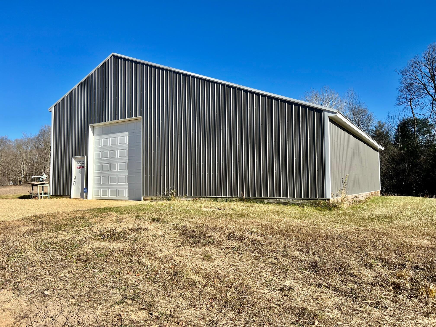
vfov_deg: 53.1
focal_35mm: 26
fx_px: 327
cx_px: 218
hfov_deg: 67.3
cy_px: 164
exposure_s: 1/3257
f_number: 1.5
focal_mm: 5.7
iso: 50
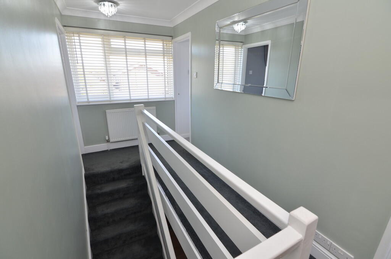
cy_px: 130
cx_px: 196
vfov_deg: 71.8
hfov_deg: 95.1
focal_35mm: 16
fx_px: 179
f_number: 5
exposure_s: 1/100
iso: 400
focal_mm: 11
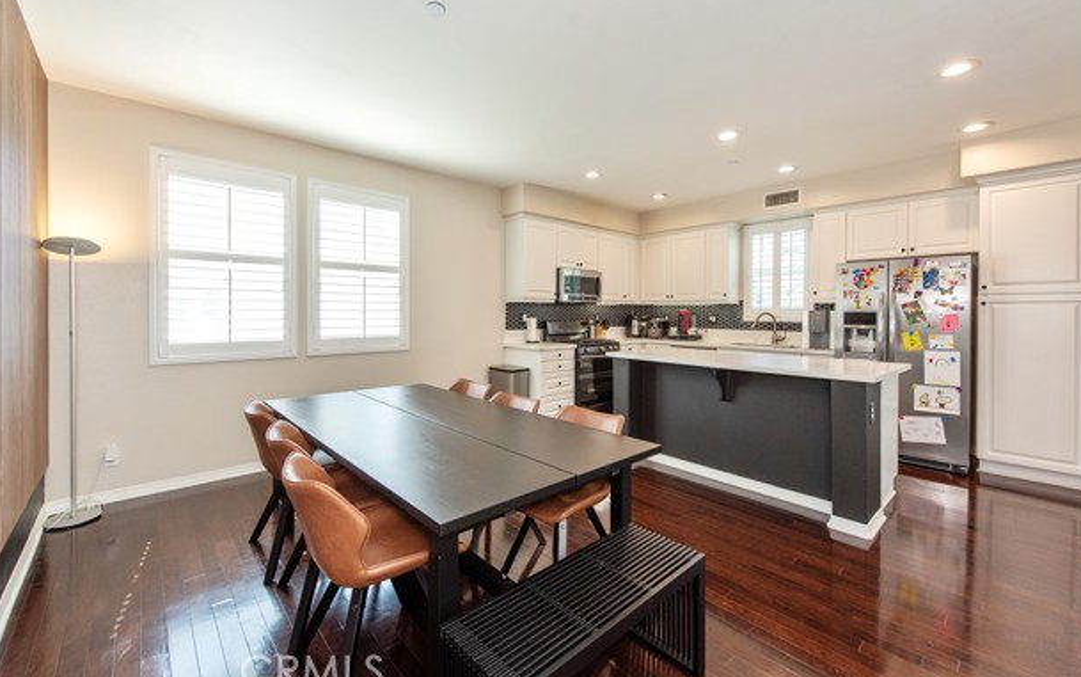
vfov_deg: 74.7
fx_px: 442
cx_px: 536
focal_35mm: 15
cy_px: 317
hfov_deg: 101.4
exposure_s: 1/125
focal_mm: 14
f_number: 5.6
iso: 560
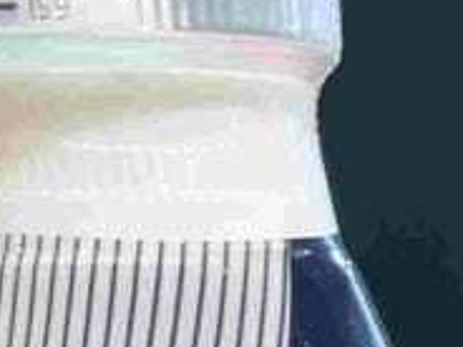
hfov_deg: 10.8
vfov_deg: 8.0
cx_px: 848
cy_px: 873
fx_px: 2274
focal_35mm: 170
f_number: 1.5
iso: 64
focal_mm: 5.7
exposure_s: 1/120
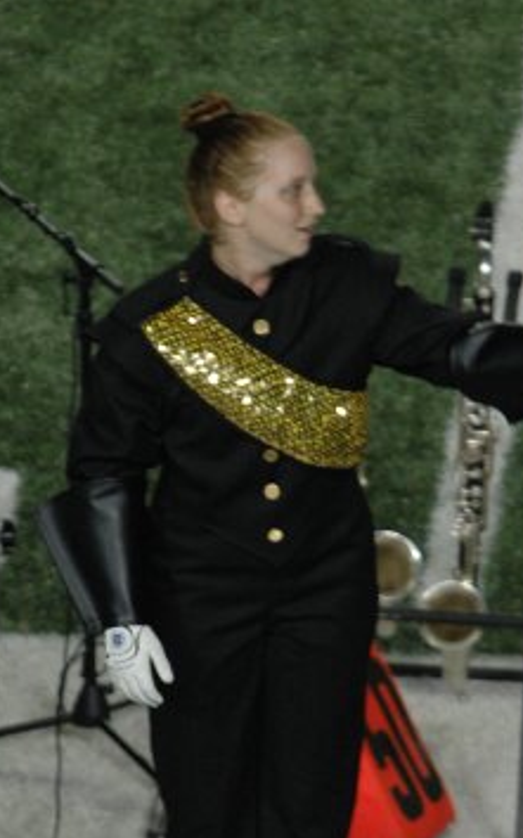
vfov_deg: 2.3
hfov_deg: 1.4
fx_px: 20679
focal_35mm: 906
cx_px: 273
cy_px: 497
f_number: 5.6
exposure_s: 1/60
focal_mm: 350
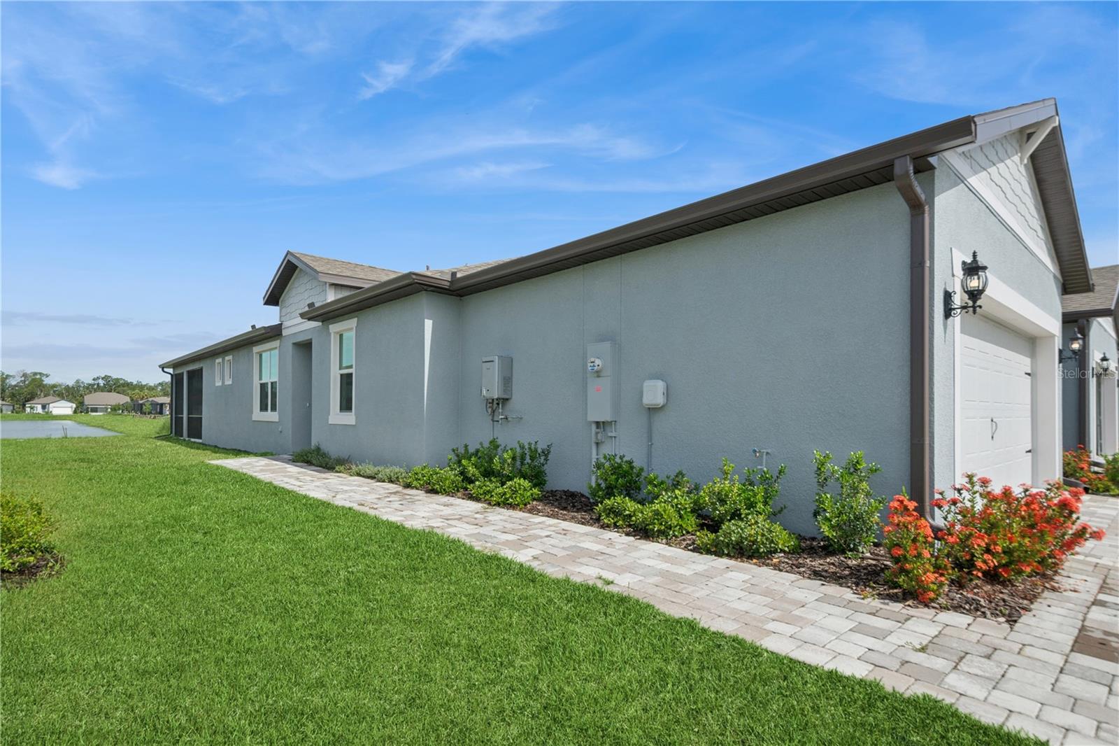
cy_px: 373
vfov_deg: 67.4
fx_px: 559
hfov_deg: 90.0
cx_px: 560
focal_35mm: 18
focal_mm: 12
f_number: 8
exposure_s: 1/800
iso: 200
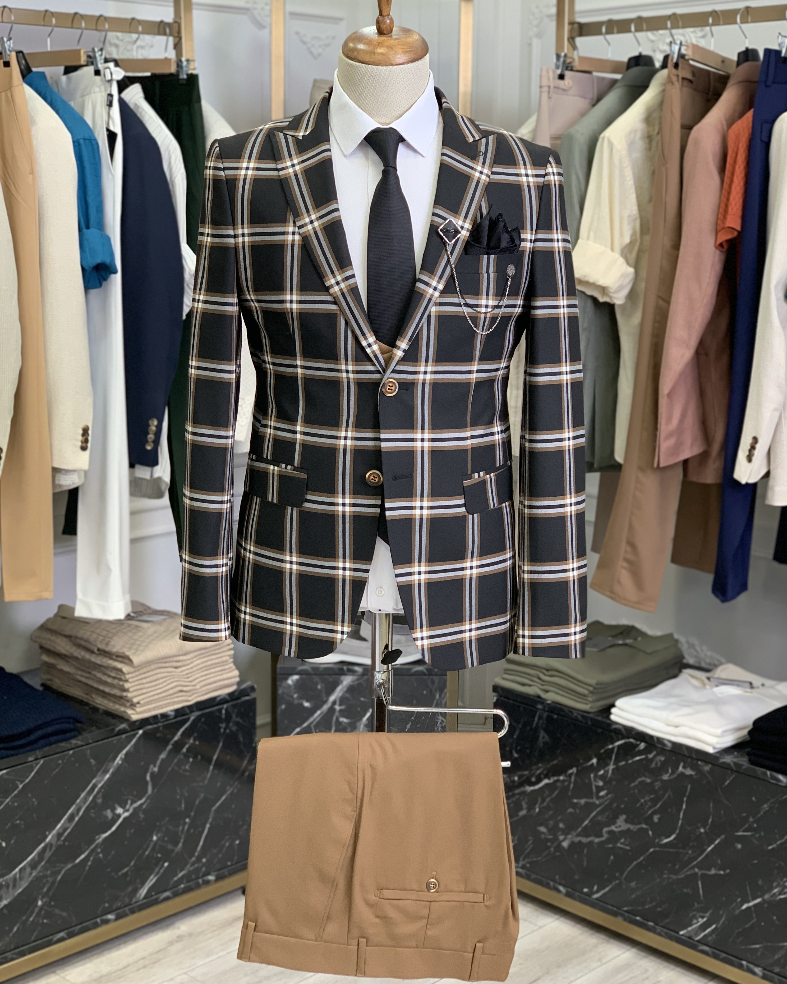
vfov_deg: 34.1
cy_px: 465
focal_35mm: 55
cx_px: 391
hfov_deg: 27.6
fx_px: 1601
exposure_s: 1/93
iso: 125
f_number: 2.4
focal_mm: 6
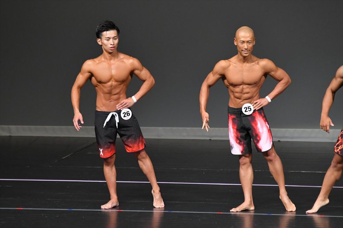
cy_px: 114
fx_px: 3286
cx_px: 172
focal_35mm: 345
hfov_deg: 6.0
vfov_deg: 4.0
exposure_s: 1/400
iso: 4000
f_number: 5.6
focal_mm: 230
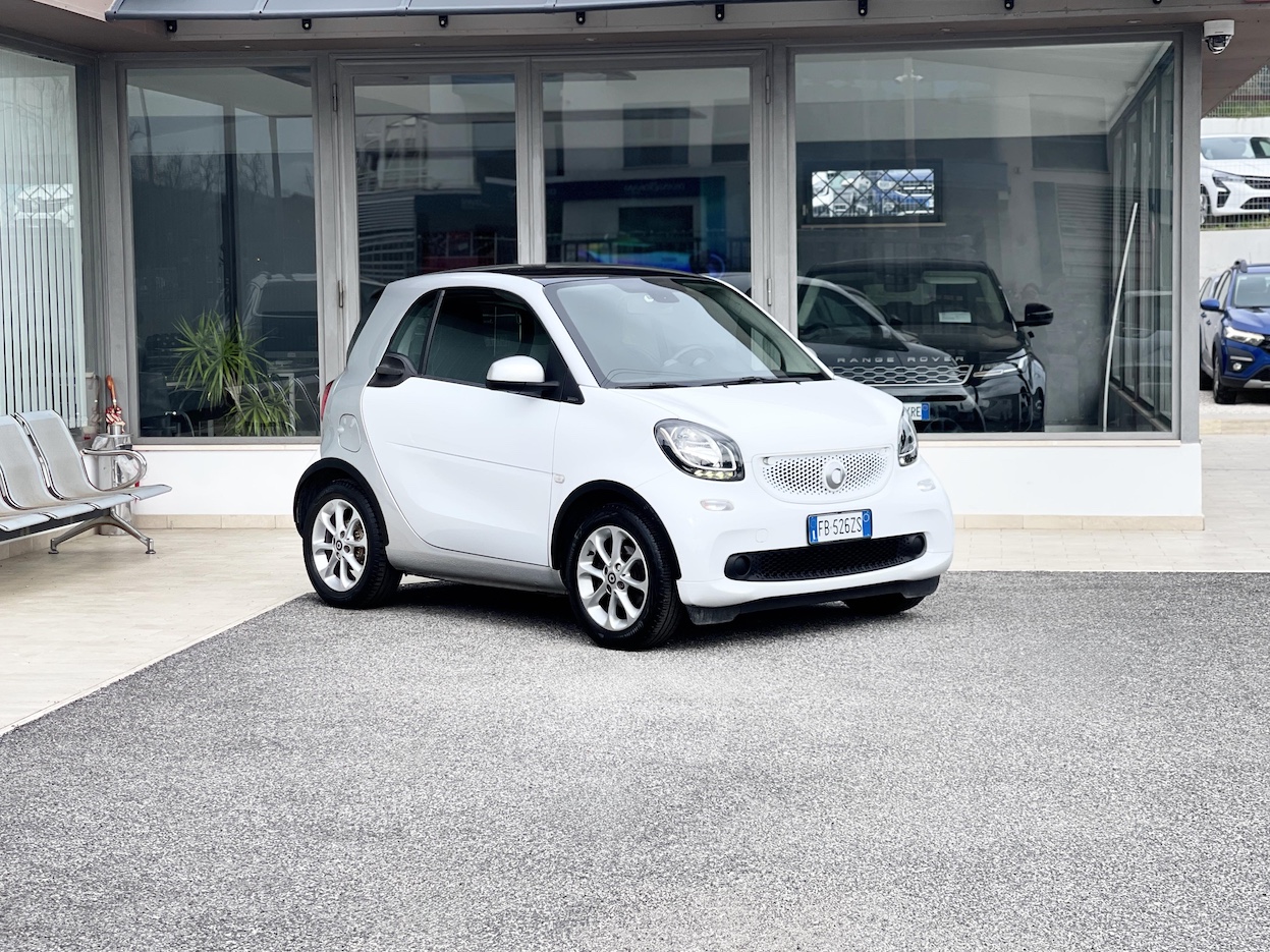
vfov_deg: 22.9
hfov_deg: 30.3
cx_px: 635
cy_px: 476
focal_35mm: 64
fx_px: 2348
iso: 32
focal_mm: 7.5
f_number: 2.2
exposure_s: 1/815
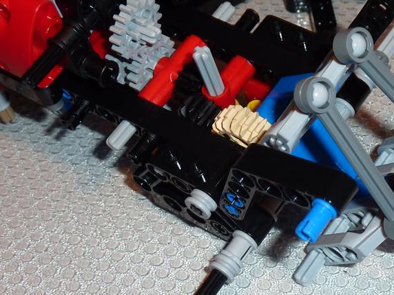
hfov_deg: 22.6
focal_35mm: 86
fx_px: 979
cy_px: 146
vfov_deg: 17.2
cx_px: 277
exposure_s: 1/60
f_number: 4
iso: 100
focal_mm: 7.9
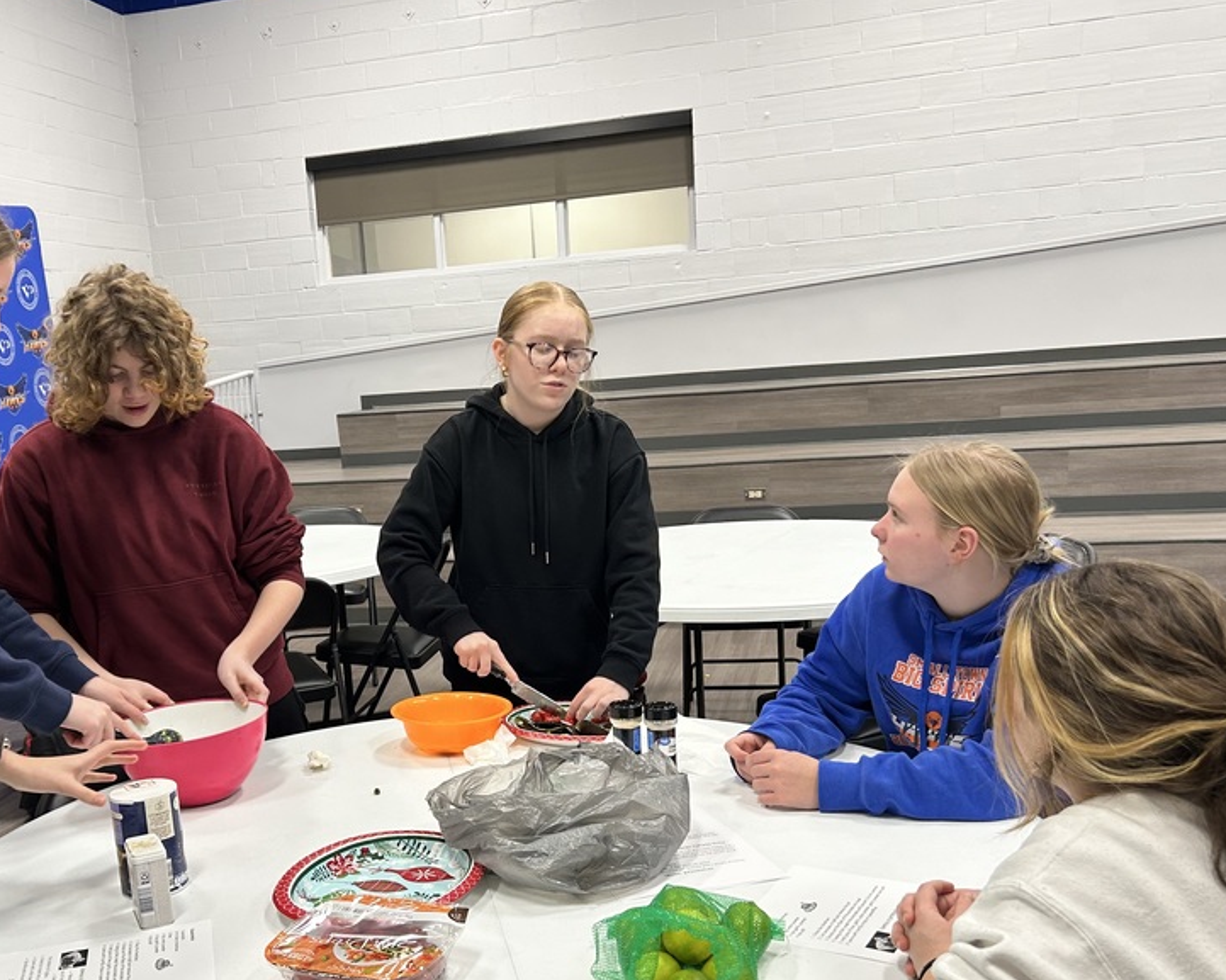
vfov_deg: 40.7
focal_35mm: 36
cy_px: 634
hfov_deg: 49.6
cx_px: 431
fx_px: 1306
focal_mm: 5.7
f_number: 1.5
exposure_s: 1/120
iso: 80
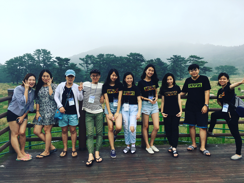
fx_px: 204
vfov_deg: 48.2
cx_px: 122
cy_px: 92
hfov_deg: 61.7
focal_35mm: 29
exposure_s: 1/255
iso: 25
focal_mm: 4.15
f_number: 2.2
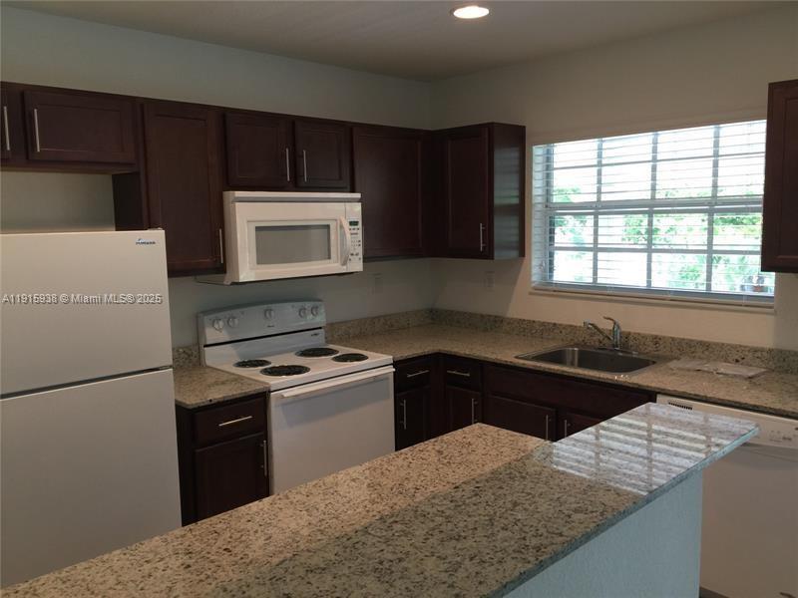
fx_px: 669
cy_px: 299
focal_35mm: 29
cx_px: 399
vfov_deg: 48.2
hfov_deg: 61.7
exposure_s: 1/15
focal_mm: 4.15
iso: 32
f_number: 2.2
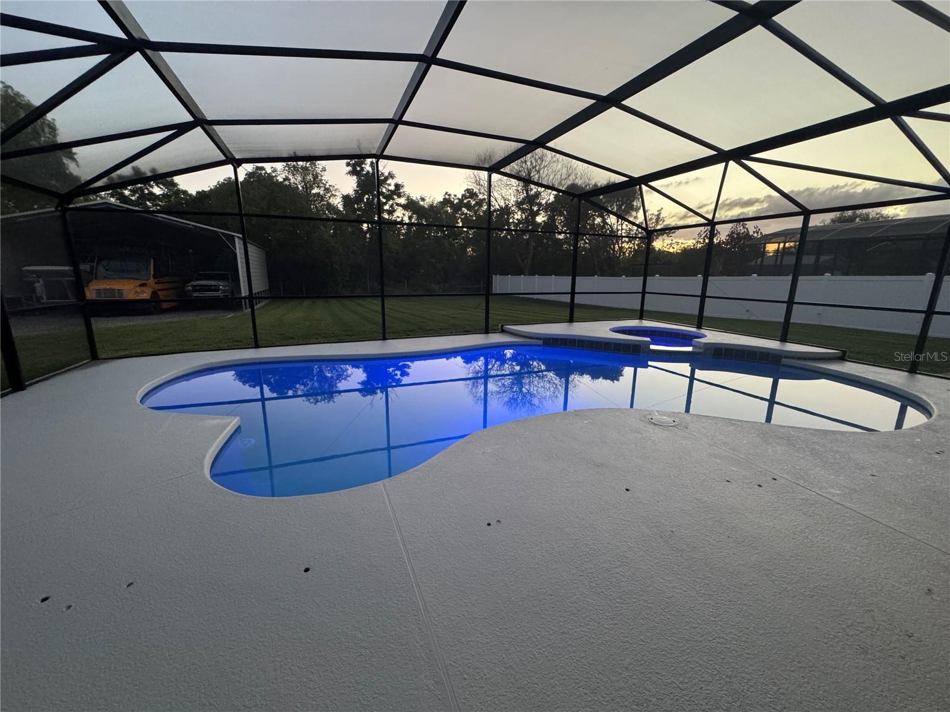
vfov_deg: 85.7
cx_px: 475
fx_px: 384
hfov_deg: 102.1
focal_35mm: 14
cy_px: 356
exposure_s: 1/60
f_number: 2.2
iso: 640
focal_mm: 2.22
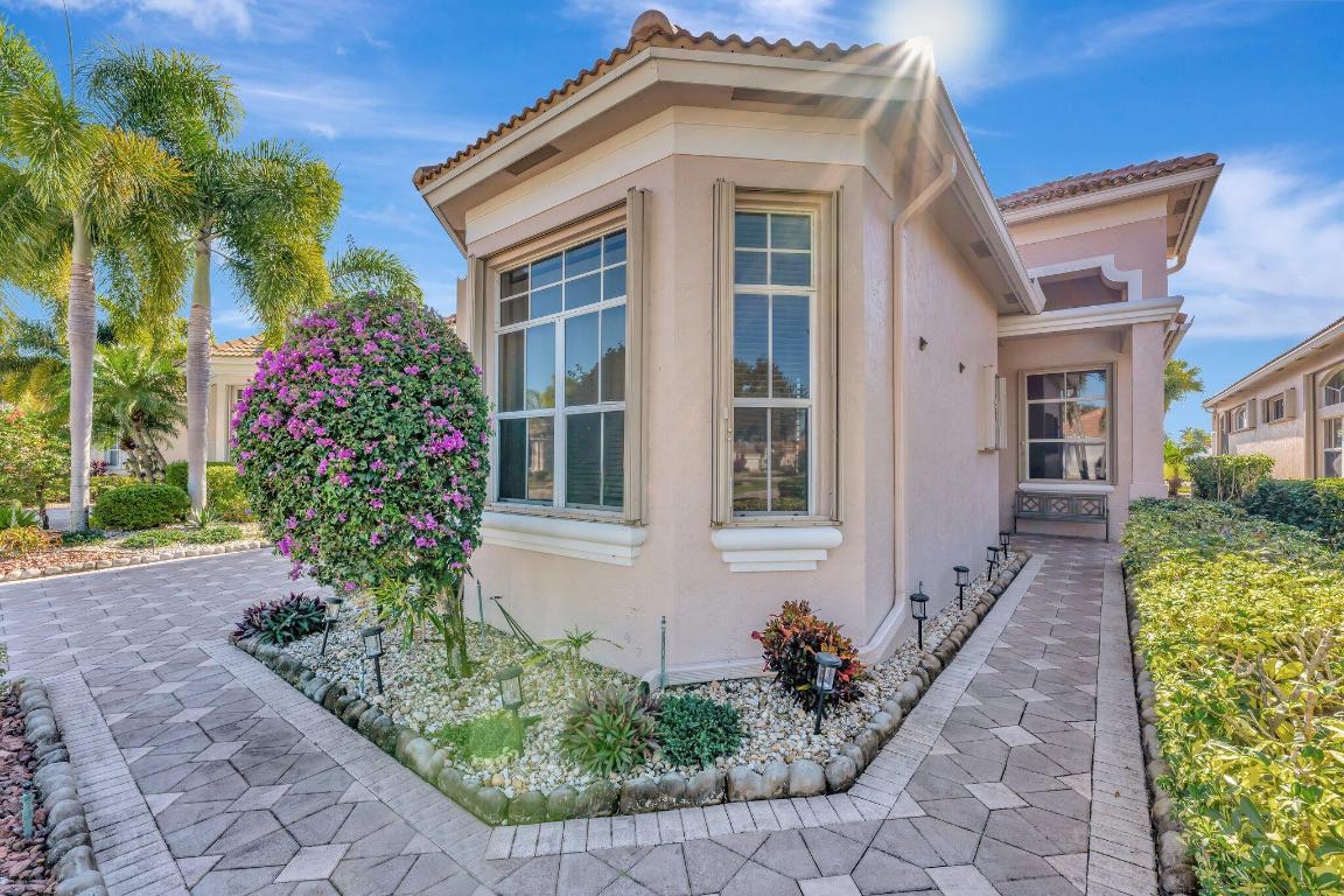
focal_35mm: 15
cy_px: 448
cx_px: 672
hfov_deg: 101.1
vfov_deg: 78.1
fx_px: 552
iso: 320
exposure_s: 1/160
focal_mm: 14.8
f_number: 11
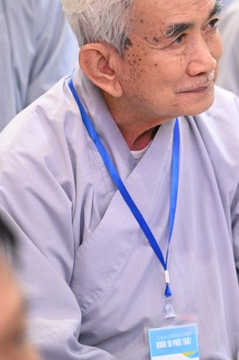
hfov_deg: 6.9
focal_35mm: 198
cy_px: 119
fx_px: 1975
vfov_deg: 10.4
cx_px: 192
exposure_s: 1/250
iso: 20000
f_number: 4
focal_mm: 120
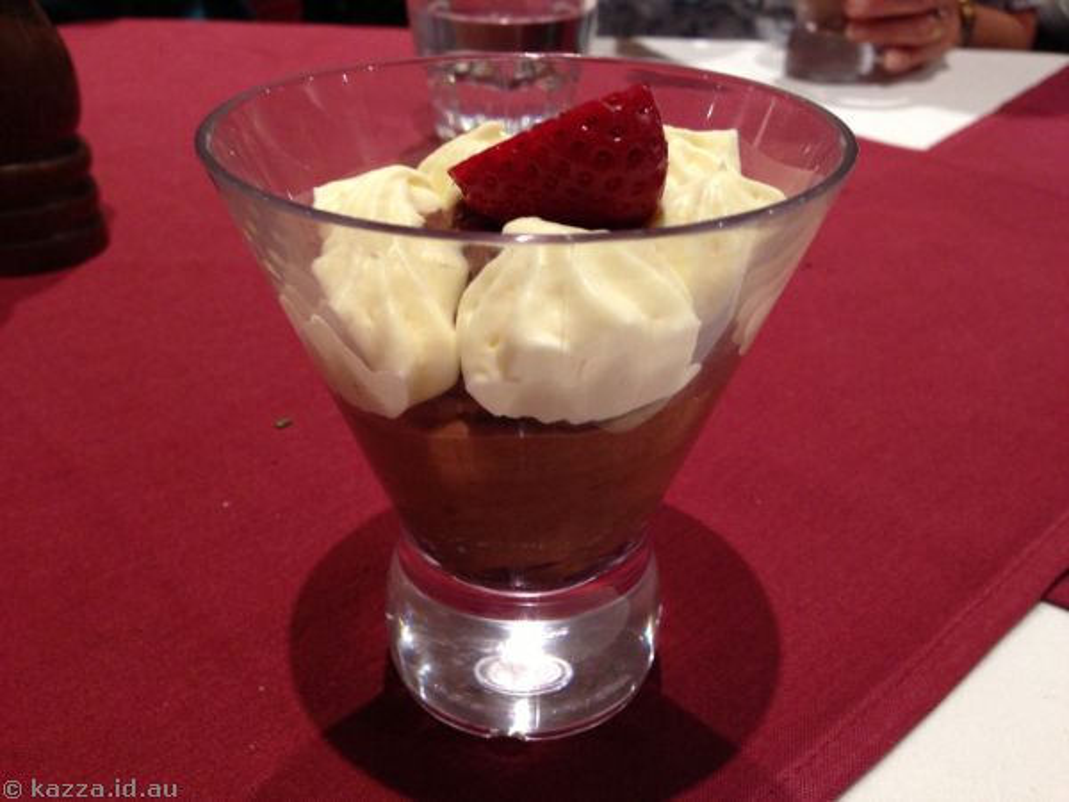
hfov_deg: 55.4
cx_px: 534
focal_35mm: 33
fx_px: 1019
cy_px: 401
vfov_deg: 42.9
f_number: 2.4
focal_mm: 4.13
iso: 160
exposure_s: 1/20
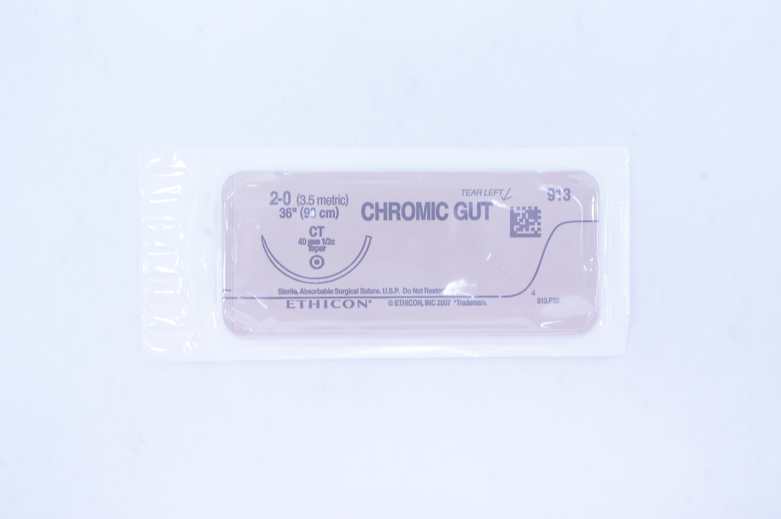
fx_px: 878
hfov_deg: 48.0
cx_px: 390
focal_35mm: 40
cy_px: 260
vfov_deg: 32.9
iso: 400
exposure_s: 1/10
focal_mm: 27
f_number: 13
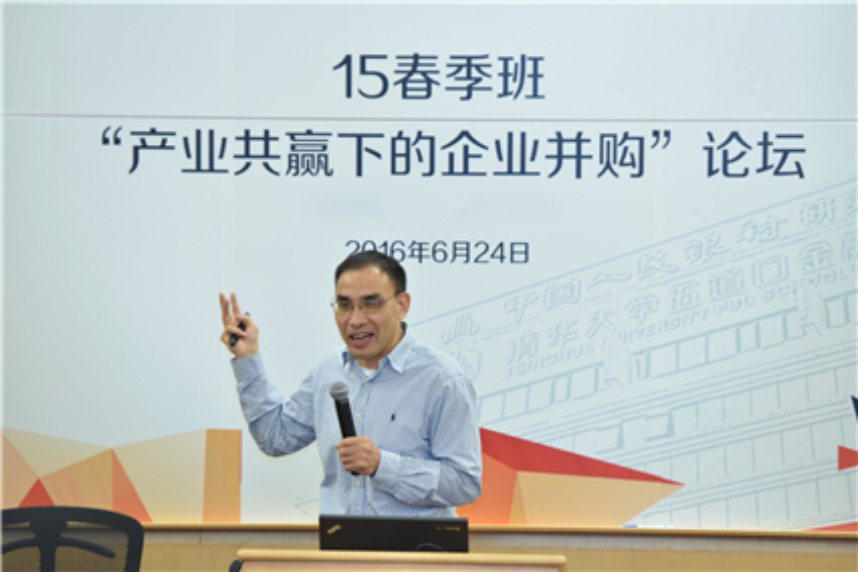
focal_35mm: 145
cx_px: 429
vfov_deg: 9.5
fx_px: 3454
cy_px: 286
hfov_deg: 14.2
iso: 1600
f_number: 3.2
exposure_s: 1/100
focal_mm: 145
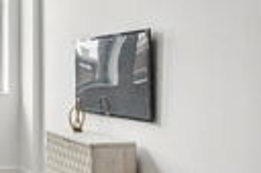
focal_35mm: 60
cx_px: -214
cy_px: 65
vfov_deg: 22.5
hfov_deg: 21.3
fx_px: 434
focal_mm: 16
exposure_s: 1/60
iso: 80
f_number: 4
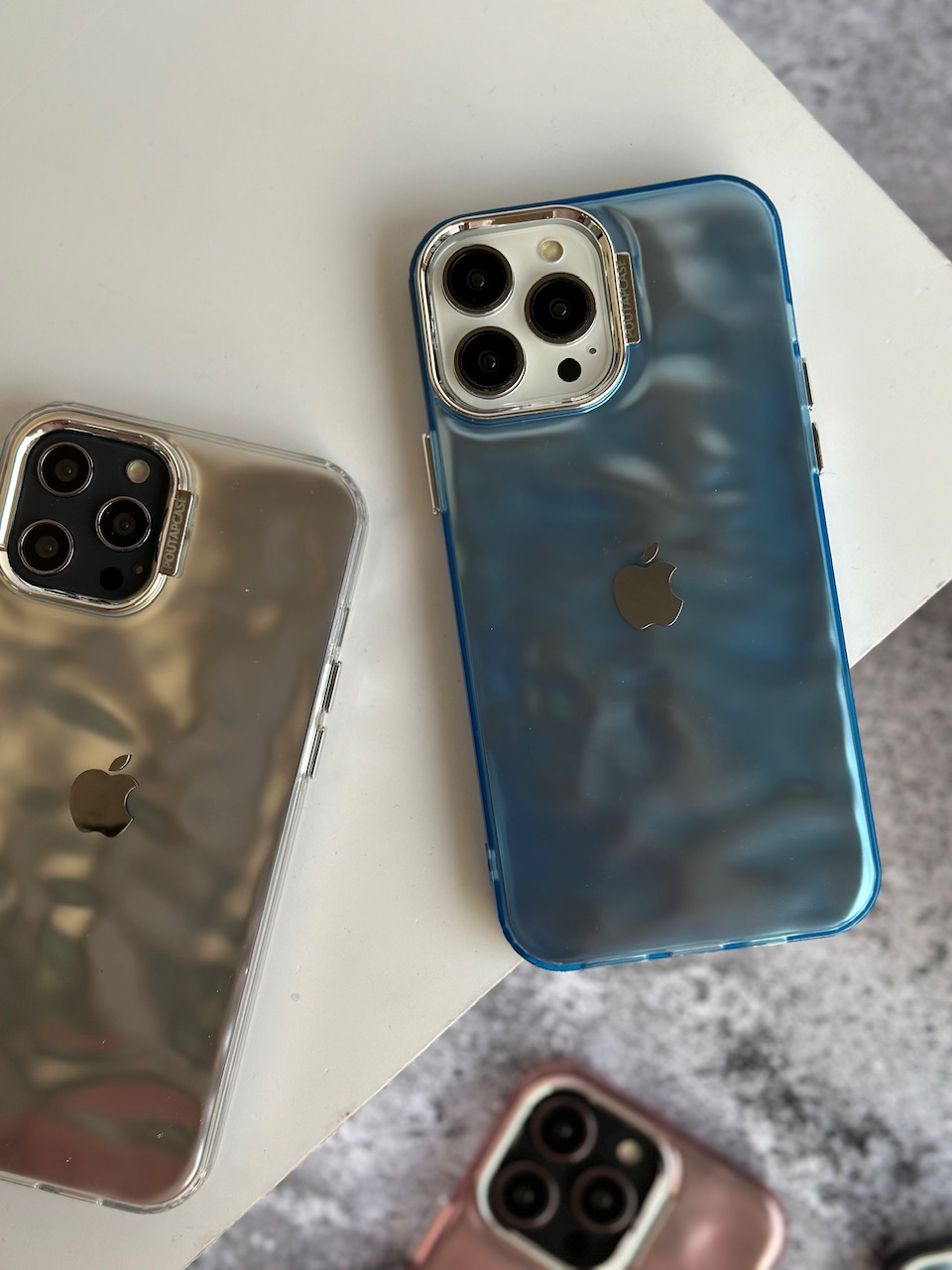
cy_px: 635
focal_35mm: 48
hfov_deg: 30.3
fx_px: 1760
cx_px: 476
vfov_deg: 39.7
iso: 64
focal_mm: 6.86
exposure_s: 1/109
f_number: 1.78
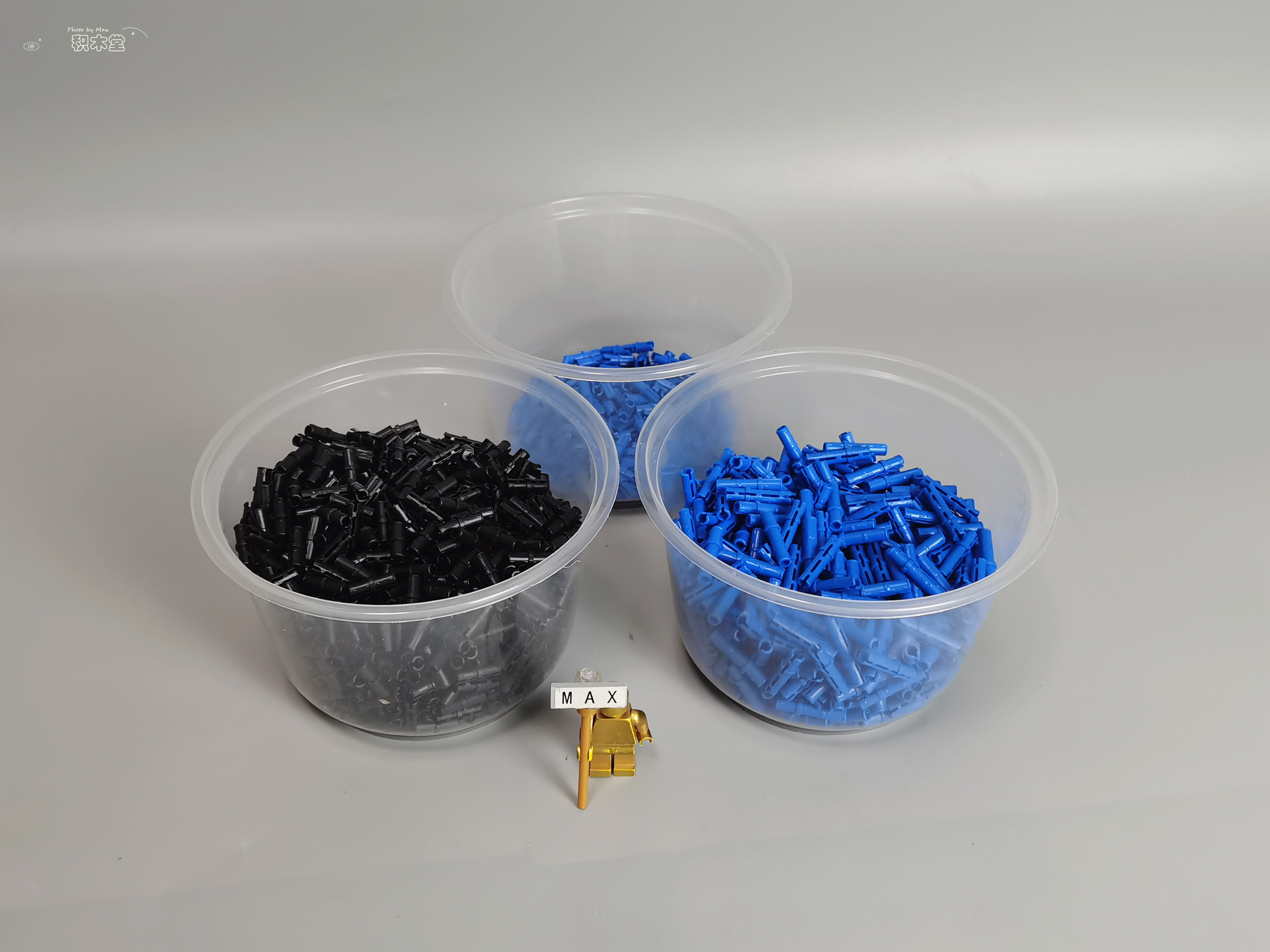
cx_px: 635
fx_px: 1321
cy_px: 476
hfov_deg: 51.4
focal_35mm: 36
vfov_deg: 39.7
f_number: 1.8
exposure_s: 1/100
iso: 125
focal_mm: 5.58
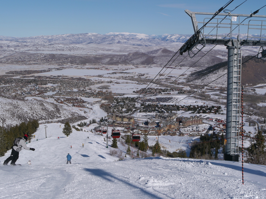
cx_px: 133
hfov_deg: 44.8
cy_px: 100
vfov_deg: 34.3
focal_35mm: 42
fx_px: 323
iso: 100
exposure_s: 1/500
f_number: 11
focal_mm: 21
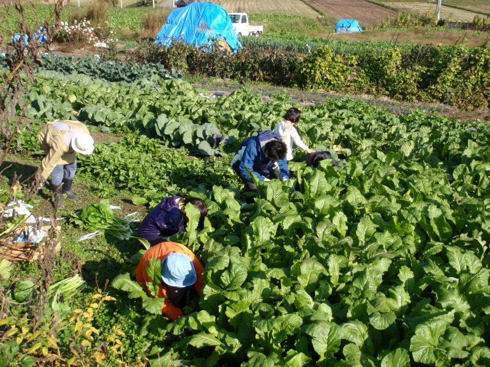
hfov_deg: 44.8
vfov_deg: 34.3
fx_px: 595
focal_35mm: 42
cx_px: 245
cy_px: 184
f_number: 5
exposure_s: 1/160
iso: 64
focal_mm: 7.57
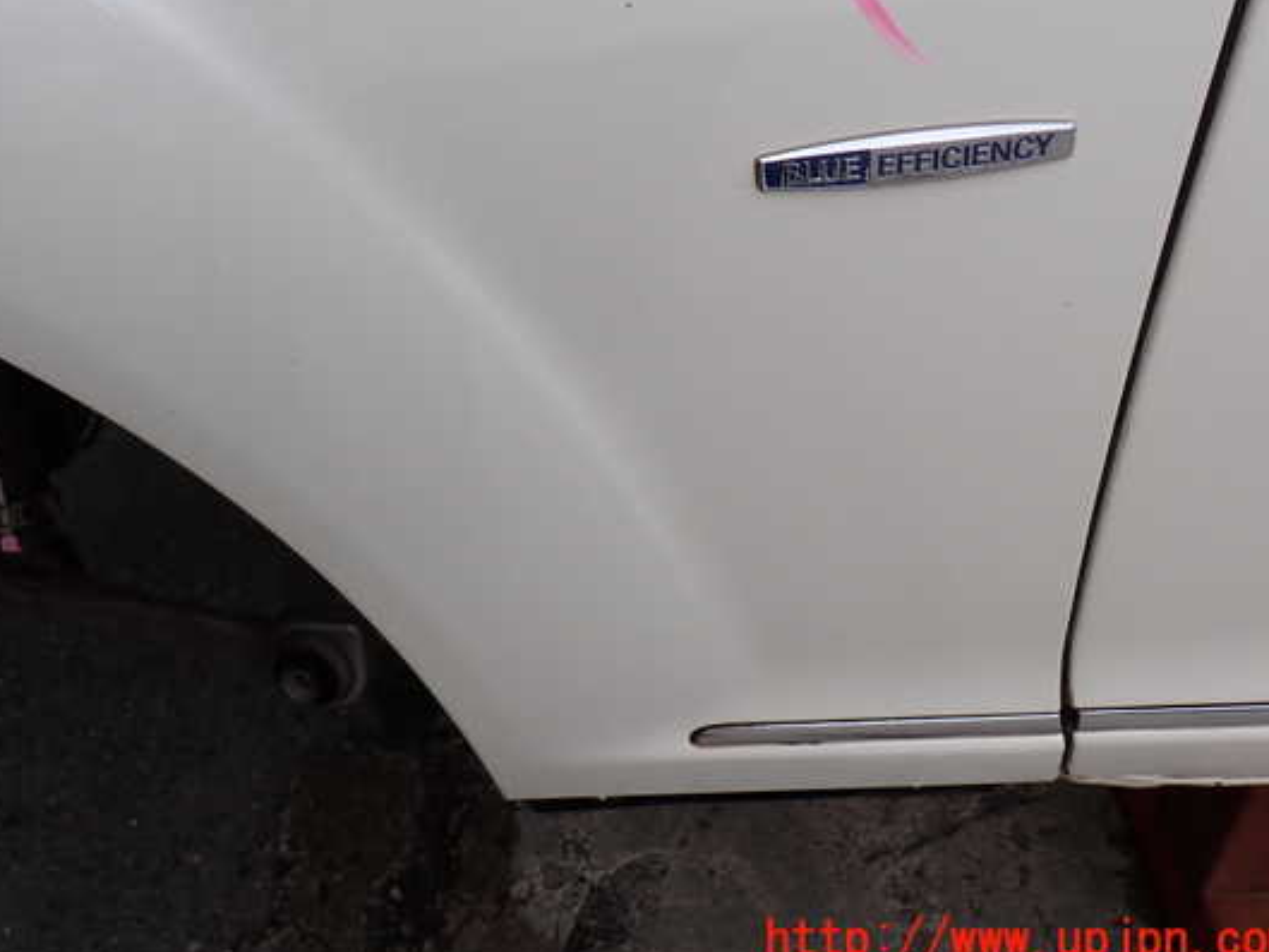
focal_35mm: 34
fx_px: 1247
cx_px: 588
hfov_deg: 53.9
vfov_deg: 41.8
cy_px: 432
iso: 100
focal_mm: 5.4
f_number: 3.2
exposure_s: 1/640
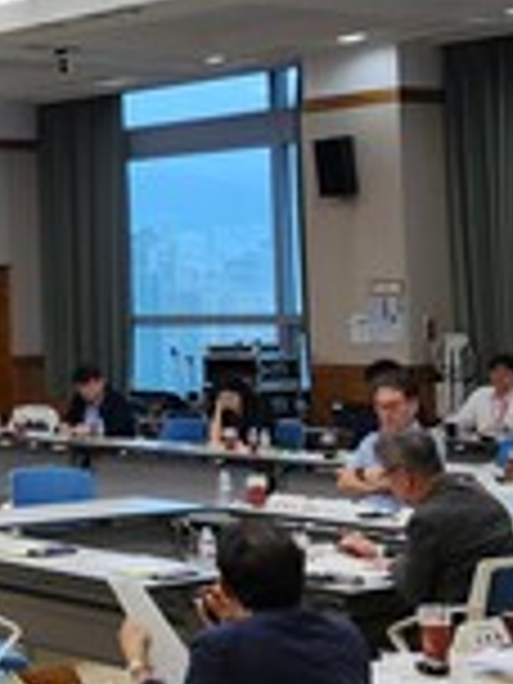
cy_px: 230
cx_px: -400
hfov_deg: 14.4
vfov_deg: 21.5
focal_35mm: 91
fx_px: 1798
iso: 50
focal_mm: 5.4
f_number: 1.8
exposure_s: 1/120
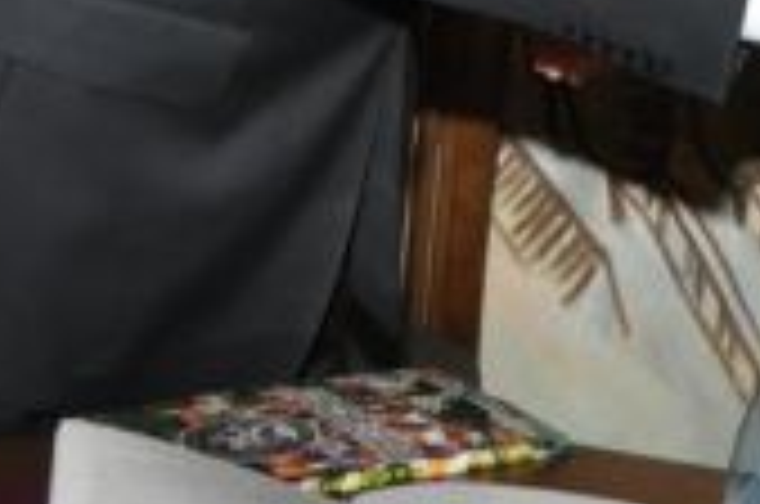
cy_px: -461
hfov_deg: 11.3
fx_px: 3737
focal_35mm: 177
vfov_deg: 7.4
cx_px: 1007
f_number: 6.3
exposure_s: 1/60
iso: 1000
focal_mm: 25
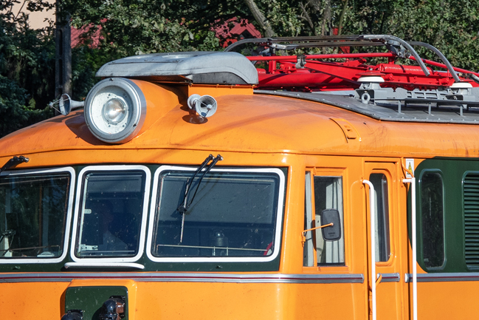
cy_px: 303
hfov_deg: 7.9
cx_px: 409
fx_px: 3447
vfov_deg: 5.3
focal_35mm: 259
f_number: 9
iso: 160
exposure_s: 1/800
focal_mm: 70
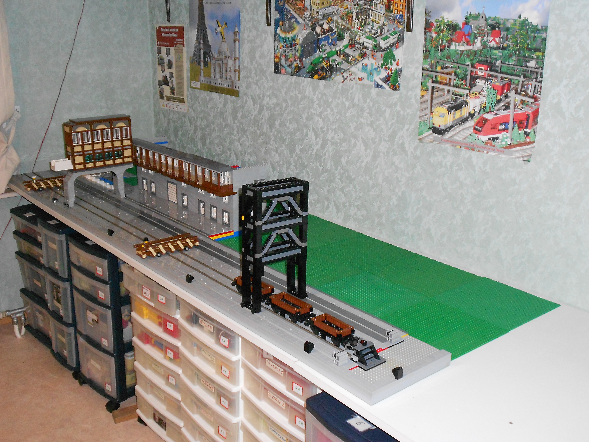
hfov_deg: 50.1
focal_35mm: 37
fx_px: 630
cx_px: 294
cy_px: 221
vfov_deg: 38.7
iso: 400
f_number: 3.9
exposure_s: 1/30
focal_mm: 6.7
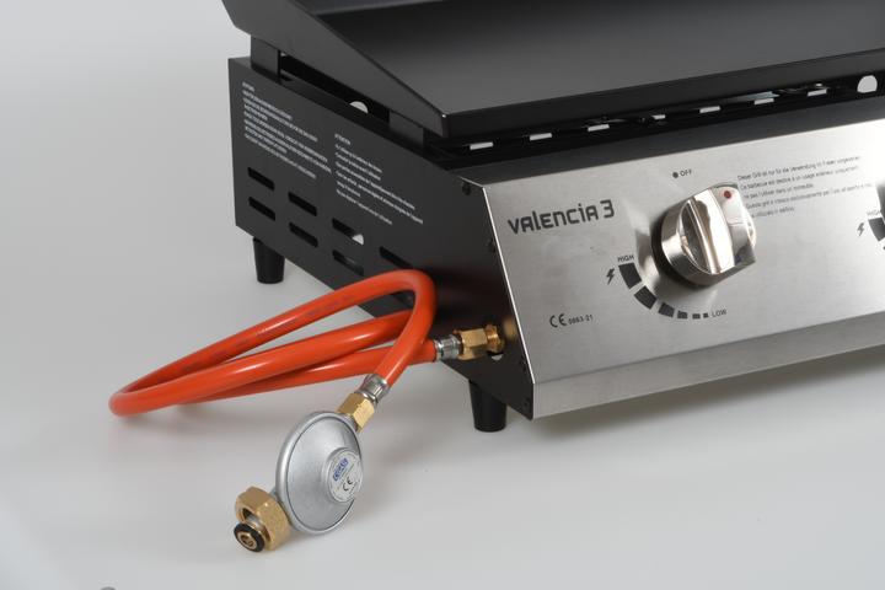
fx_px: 2286
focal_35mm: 93
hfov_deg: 21.9
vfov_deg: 14.7
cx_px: 442
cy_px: 295
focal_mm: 62
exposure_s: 1/200
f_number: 32
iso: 200
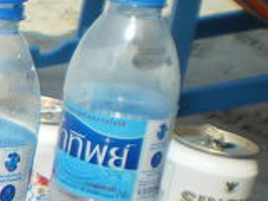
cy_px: 307
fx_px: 1130
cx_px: -203
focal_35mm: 146
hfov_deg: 12.4
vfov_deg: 9.8
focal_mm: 6.3
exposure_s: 1/400
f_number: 4.6
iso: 50
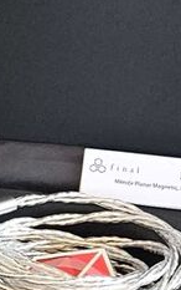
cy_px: 322
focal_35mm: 201
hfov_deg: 5.8
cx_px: -471
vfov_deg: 10.3
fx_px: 1583
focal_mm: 5.4
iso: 200
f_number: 1.8
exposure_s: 1/142
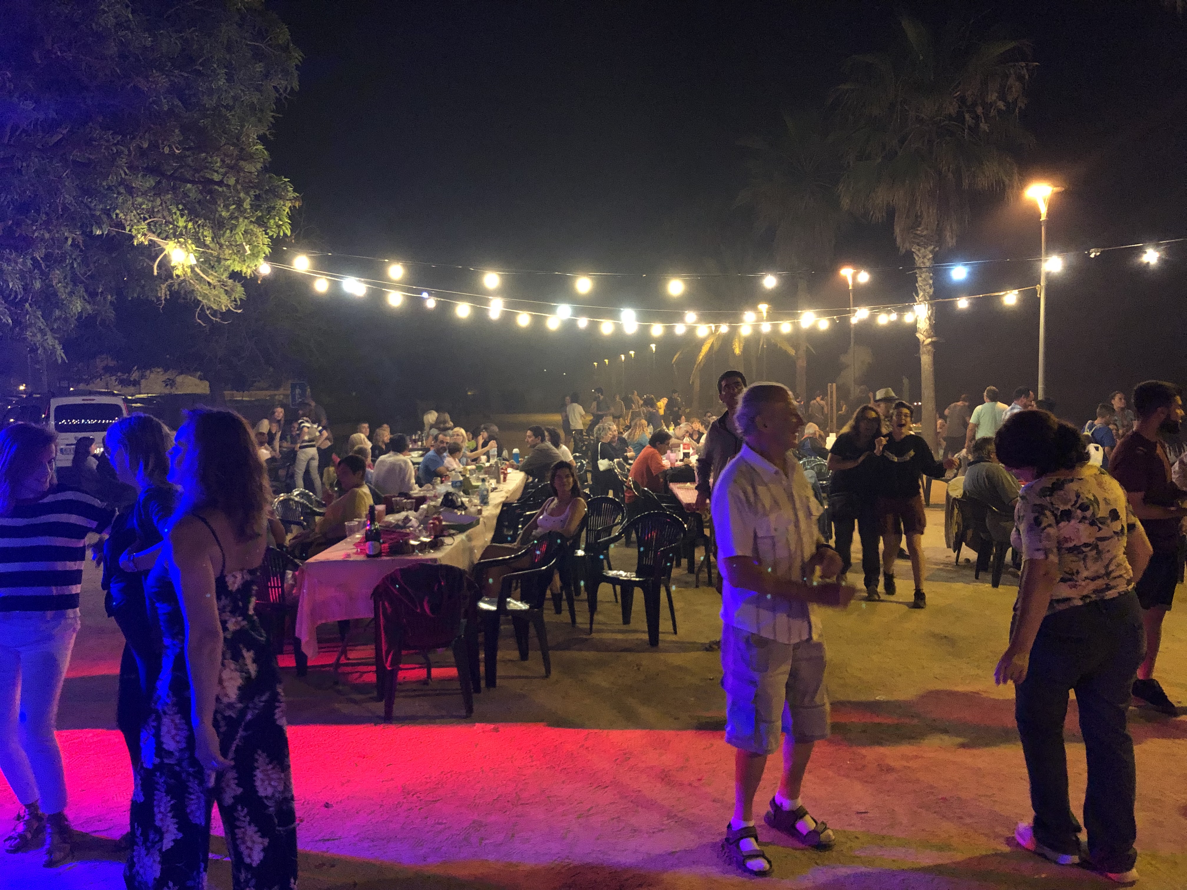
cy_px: 445
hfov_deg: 63.4
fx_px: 960
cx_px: 594
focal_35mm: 28
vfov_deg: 49.7
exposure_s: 1/7
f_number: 1.8
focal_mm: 3.99
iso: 100
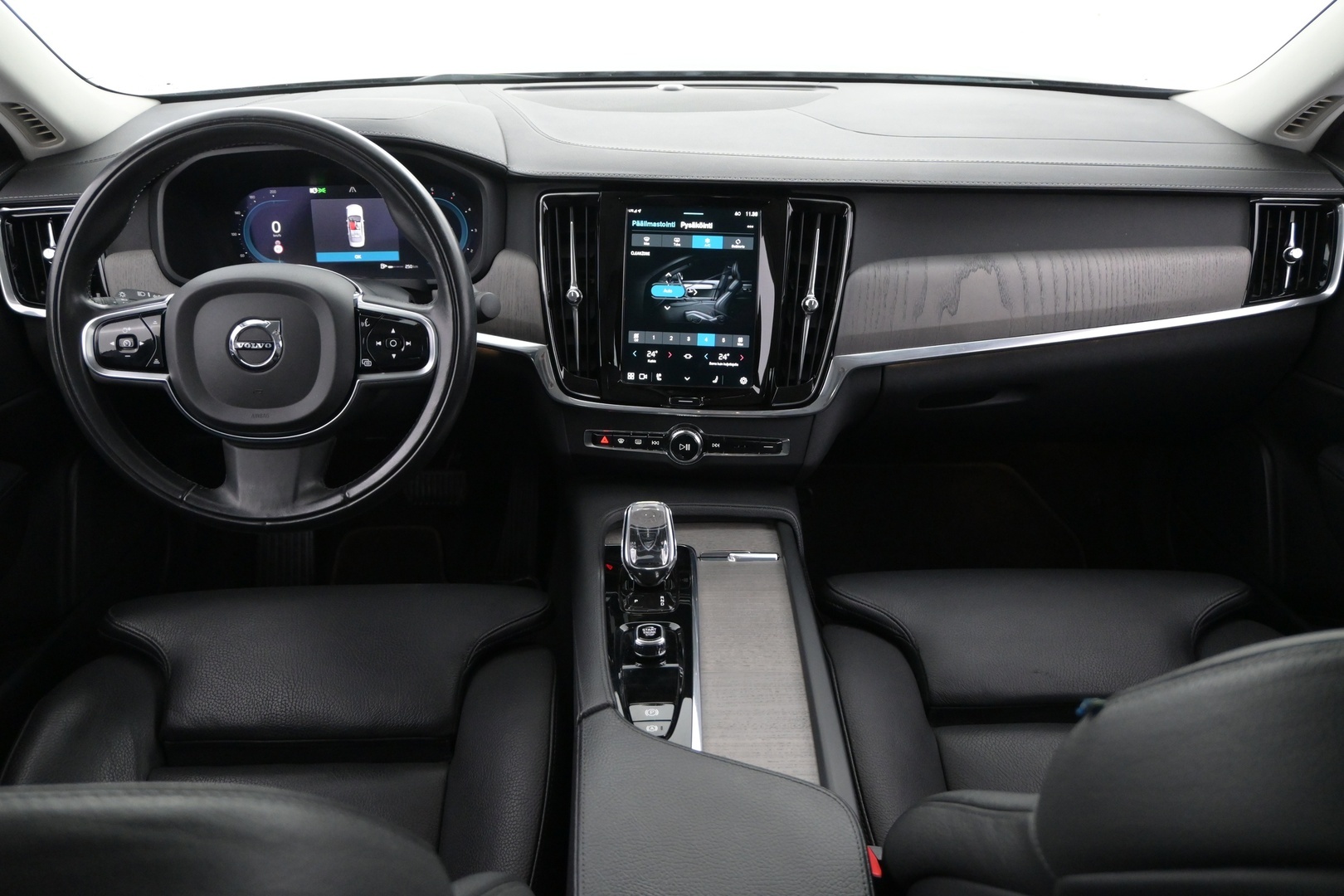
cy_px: 448
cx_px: 672
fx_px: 1092
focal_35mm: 29
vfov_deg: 44.6
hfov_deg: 63.2
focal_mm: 19.5
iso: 2500
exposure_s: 1/30
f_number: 3.8
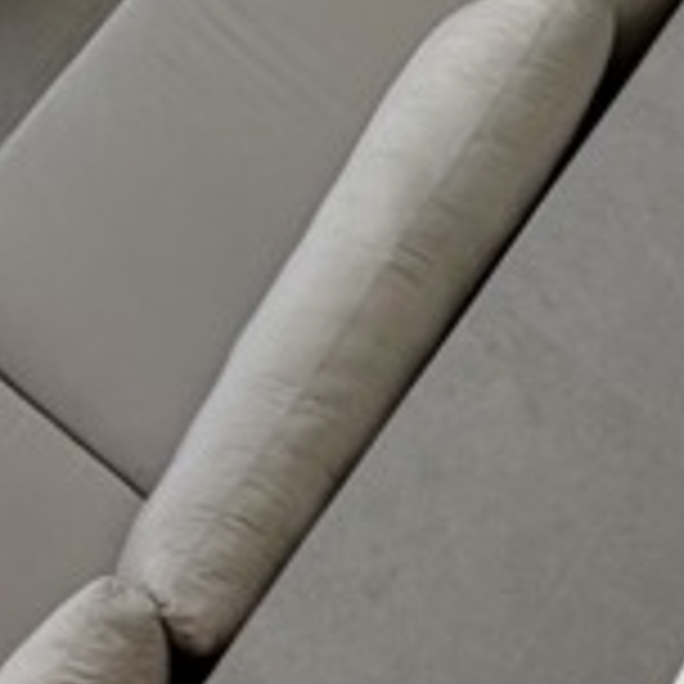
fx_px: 2727
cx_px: -86
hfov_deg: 14.0
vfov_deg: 12.6
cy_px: -686
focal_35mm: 122
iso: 40
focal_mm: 2.22
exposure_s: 1/261
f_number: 2.2
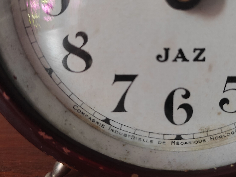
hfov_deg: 47.2
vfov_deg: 36.7
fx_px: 266
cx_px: 154
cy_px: 76
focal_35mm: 39
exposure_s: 1/33
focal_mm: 4.74
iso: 224
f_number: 1.79
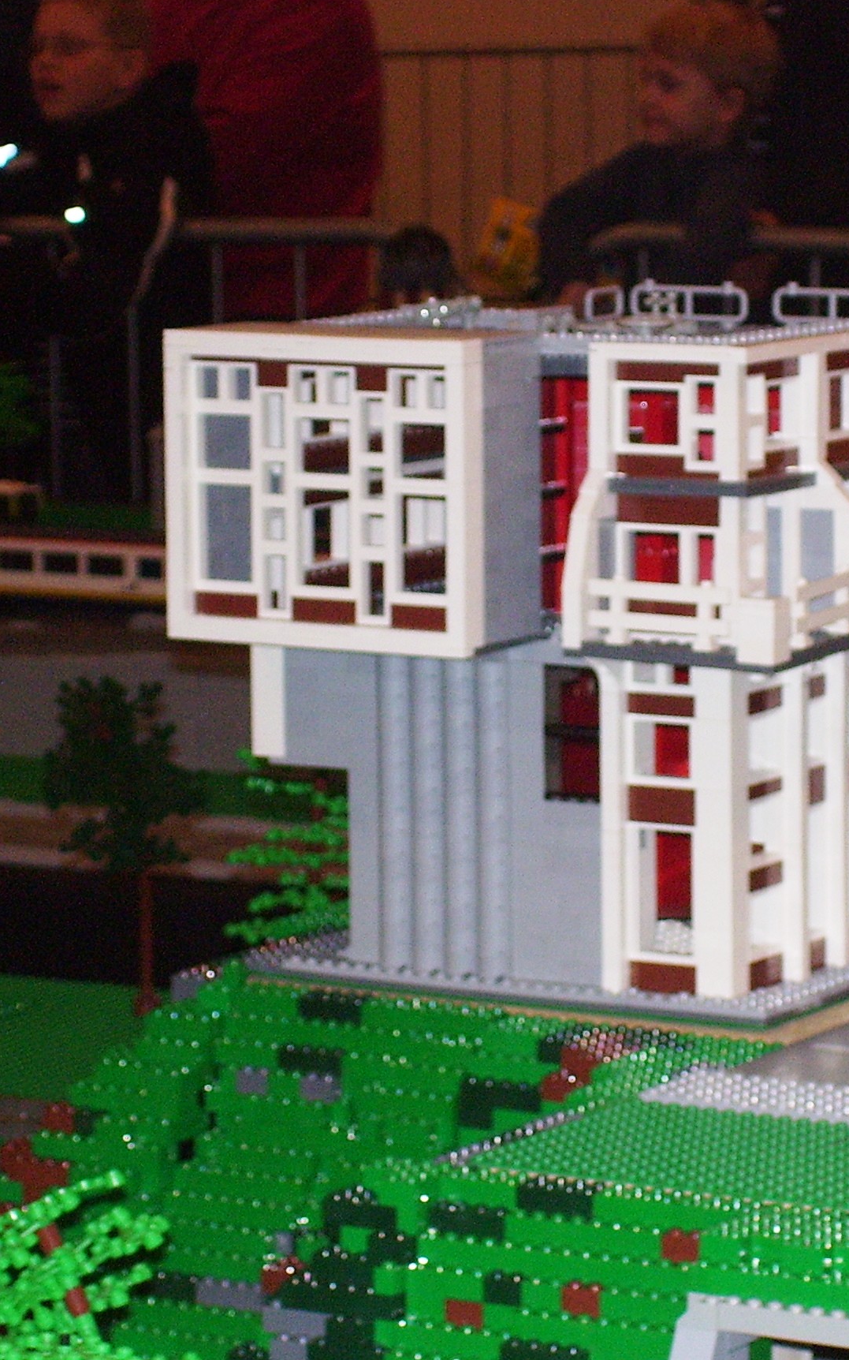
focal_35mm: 153
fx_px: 5666
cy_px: 679
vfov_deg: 13.7
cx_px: 504
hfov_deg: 8.6
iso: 200
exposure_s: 1/90
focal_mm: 18
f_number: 4.6
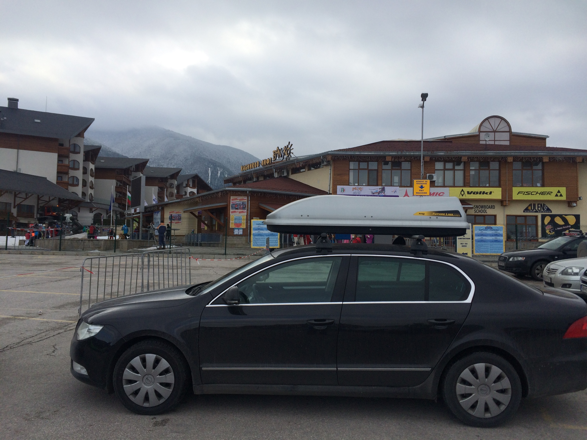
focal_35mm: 29
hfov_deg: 61.7
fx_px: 492
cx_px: 294
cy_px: 220
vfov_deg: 48.2
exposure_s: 1/1140
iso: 32
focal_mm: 4.15
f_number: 2.2
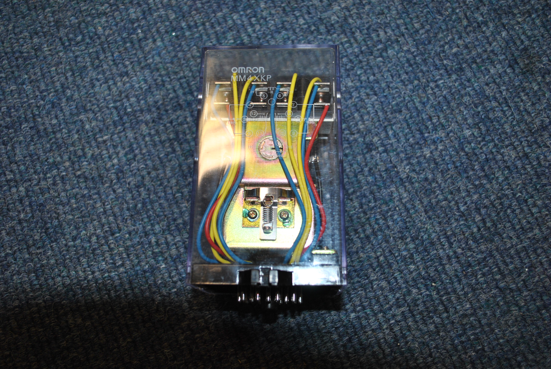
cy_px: 184
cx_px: 276
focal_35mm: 33
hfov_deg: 57.2
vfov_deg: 40.1
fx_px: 506
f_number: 4
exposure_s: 1/60
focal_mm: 22
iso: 160
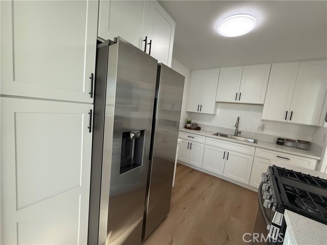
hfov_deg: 102.1
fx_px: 132
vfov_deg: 85.7
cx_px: 164
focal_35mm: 14
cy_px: 122
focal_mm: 2.22
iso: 160
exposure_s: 1/120
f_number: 2.2
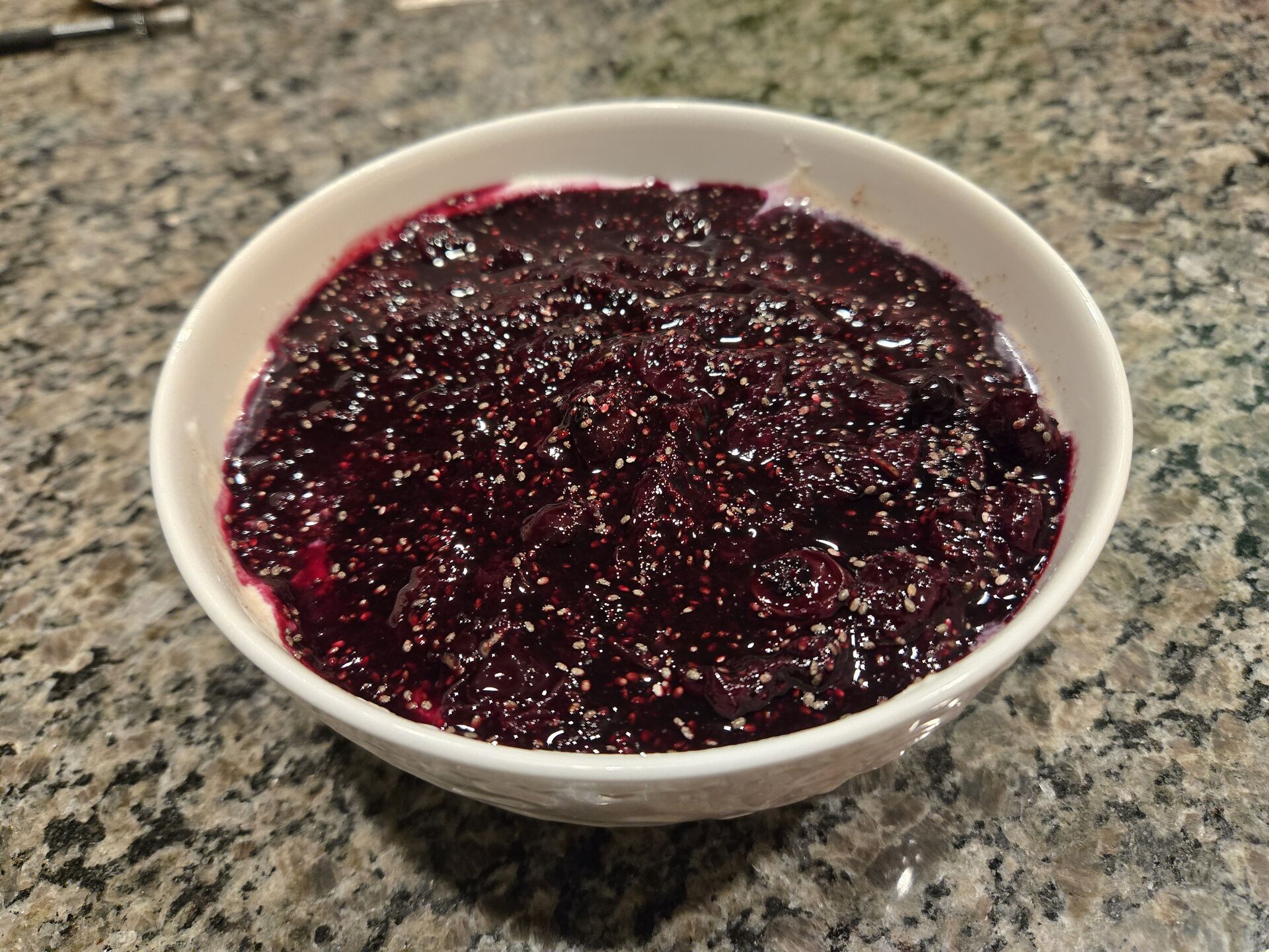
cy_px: 476
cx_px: 634
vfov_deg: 58.9
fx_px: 843
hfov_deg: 73.9
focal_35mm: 23
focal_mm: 5.4
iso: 640
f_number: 1.8
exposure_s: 1/120
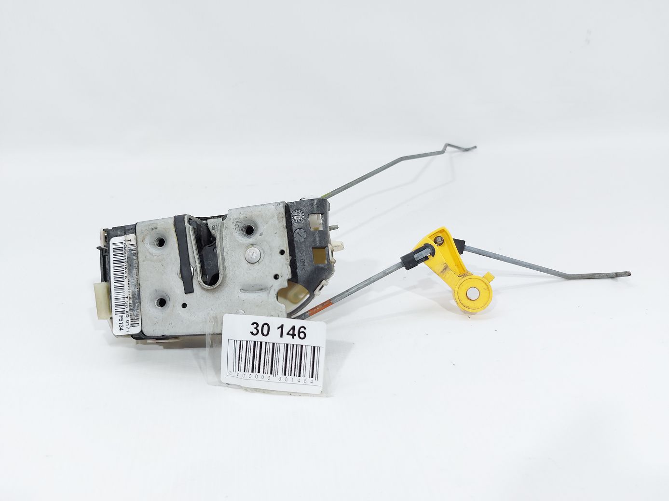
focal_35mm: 24
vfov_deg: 56.8
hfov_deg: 71.6
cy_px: 250
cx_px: 334
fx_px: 464
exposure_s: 1/50
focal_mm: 5.23
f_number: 1.8
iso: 50
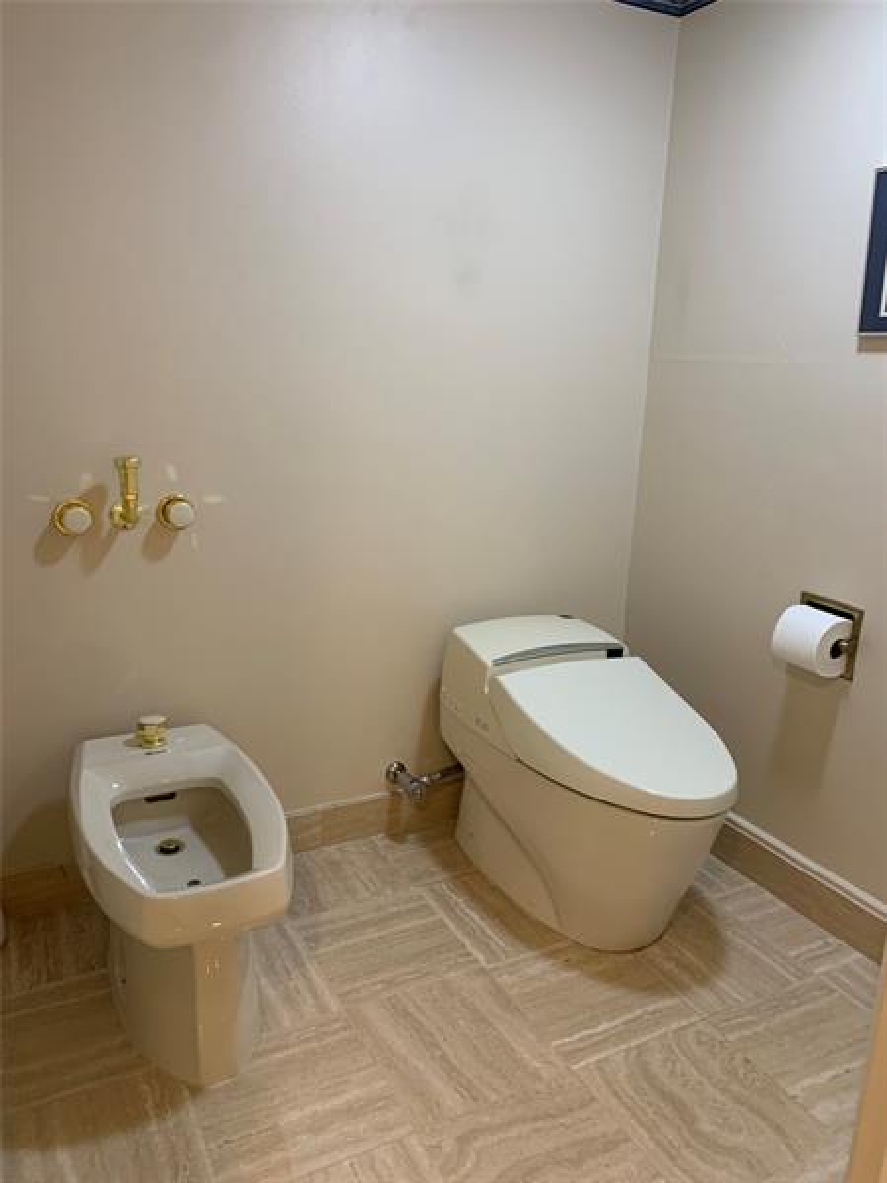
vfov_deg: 67.3
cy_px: 592
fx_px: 888
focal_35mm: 26
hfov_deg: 53.1
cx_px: 444
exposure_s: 1/60
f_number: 1.8
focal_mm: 4.25
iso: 125
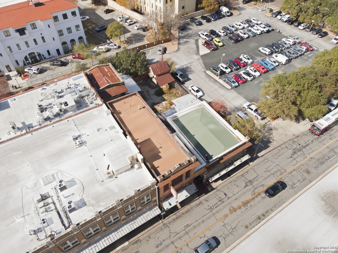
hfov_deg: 71.6
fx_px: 234
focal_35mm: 24
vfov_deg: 56.8
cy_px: 126
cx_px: 169
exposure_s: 1/1135
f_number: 2.8
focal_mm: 4.5
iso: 102
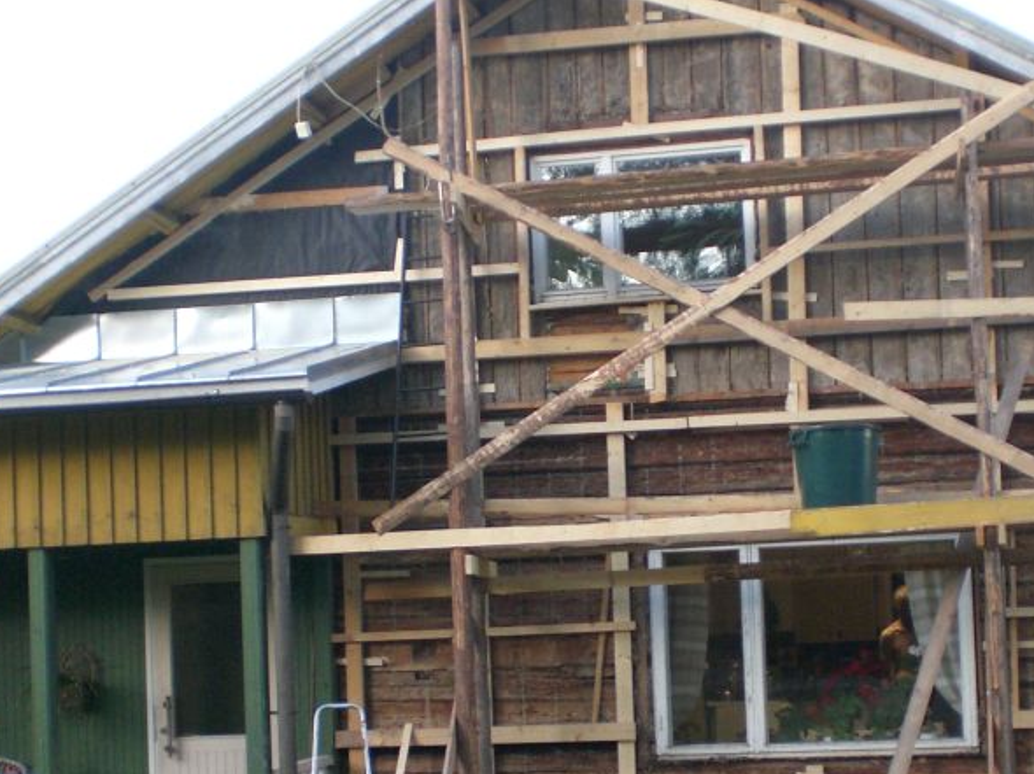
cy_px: 529
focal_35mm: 66
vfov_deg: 22.1
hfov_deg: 29.2
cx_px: 676
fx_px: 1971
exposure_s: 1/80
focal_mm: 6.3
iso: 200
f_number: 3.1
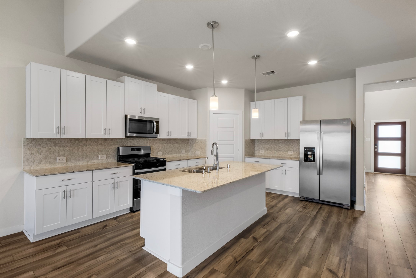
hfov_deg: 93.3
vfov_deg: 70.4
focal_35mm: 17
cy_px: 139
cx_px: 208
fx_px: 196
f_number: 9
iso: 250
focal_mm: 17
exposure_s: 3.2
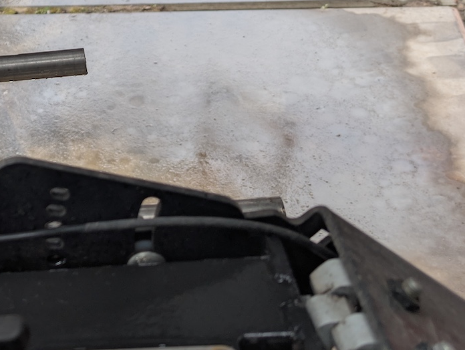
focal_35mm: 69
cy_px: -106
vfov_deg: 19.7
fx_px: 928
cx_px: -142
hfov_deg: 24.5
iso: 19
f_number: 1.68
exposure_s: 1/236
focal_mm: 6.9
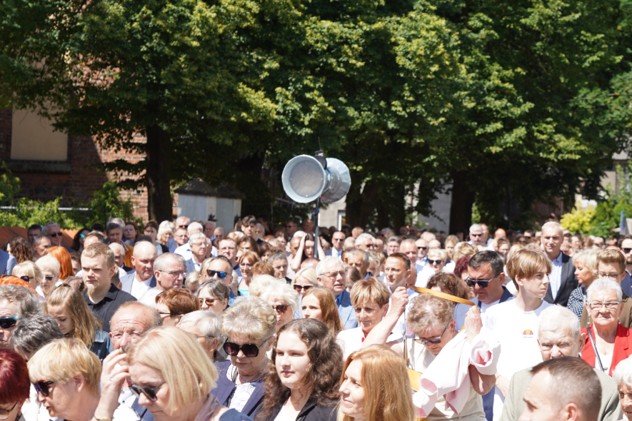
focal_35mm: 116
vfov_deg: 11.8
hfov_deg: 17.6
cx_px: 403
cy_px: 306
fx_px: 2036
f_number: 7.1
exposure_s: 1/160
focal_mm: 79
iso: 100
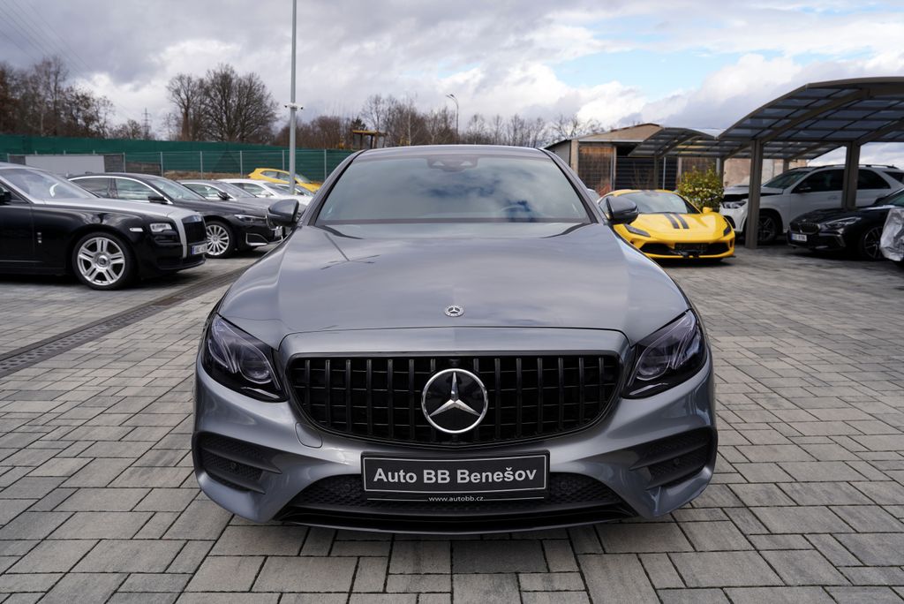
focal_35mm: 25
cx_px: 452
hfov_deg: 71.5
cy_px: 302
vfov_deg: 51.3
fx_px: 628
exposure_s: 1/160
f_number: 6.3
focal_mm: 25
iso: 100
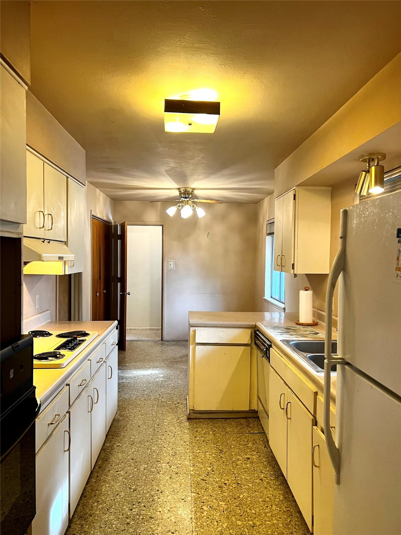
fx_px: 402
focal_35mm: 26
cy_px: 268
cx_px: 200
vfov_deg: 67.3
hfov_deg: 53.1
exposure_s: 1/60
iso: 100
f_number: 1.5
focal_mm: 5.7
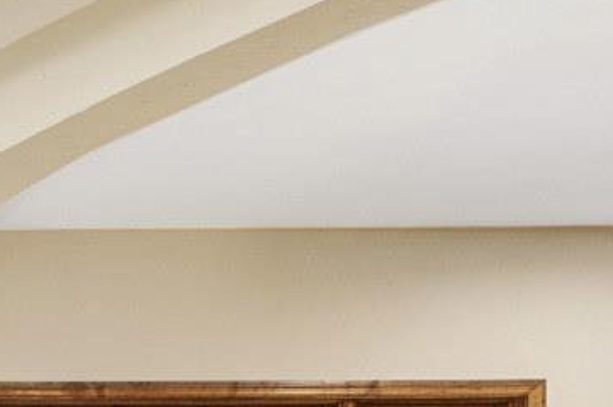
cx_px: -1309
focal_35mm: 105
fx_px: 1781
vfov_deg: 12.0
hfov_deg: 10.9
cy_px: 723
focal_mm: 15.1
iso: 250
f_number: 9
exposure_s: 1/1.25
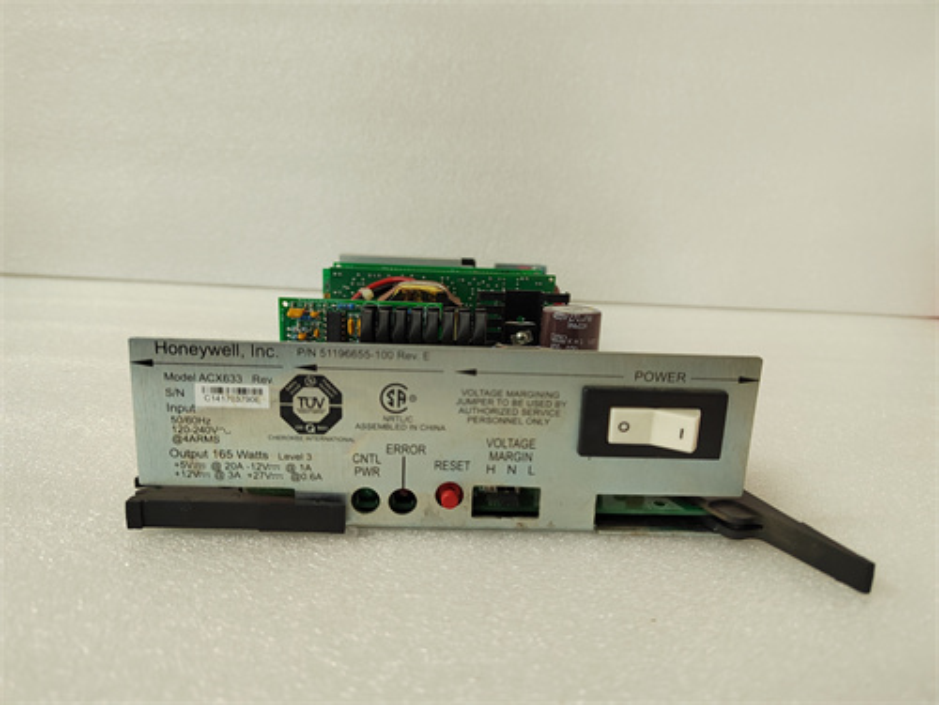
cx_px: 470
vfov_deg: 58.9
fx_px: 624
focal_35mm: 23
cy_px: 352
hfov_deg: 73.9
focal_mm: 5.52
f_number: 1.9
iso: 2113
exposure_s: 1/100
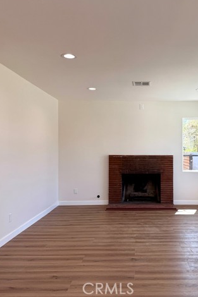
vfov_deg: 55.8
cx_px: 144
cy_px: 146
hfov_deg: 38.0
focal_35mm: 34
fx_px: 281
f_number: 1.78
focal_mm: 6.76
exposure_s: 1/473
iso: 100
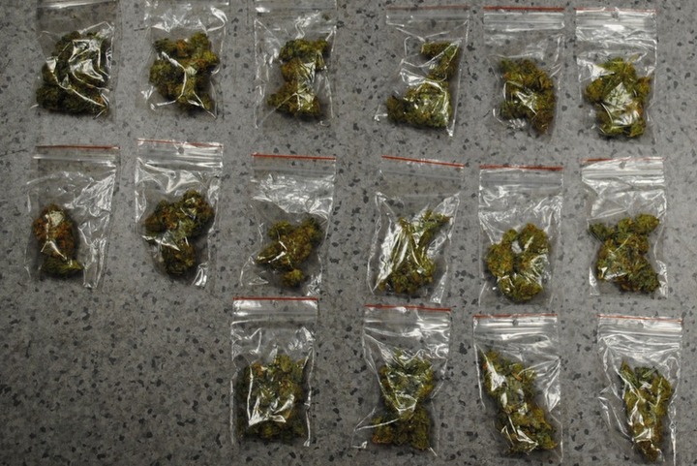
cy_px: 233
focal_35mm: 39
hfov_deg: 49.5
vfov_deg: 34.3
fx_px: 756
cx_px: 348
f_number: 4.2
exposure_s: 1/30
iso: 250
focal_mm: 26
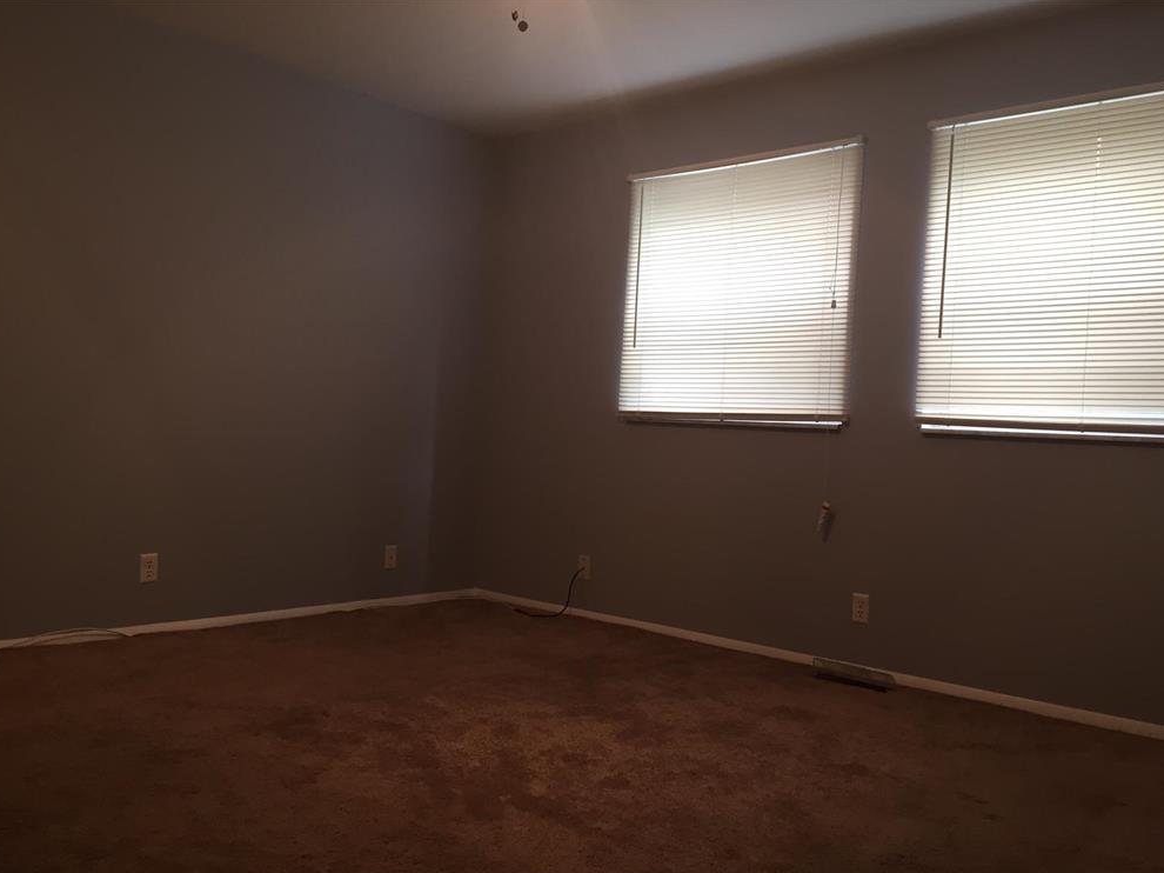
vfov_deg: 46.8
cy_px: 449
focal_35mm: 30
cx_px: 587
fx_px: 1009
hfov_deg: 60.0
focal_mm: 4.15
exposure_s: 1/30
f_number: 2.2
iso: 64
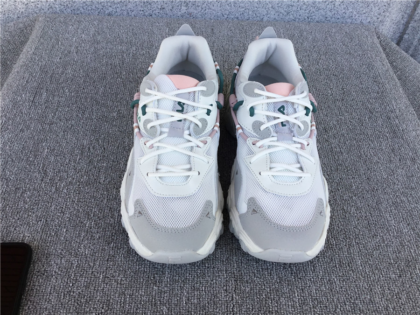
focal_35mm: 31
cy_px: 158
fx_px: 376
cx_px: 210
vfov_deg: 45.4
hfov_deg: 58.4
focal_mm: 3.3
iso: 25
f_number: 2.4
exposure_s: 1/305
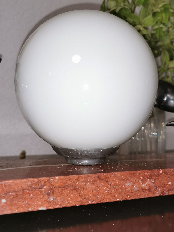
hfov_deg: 37.7
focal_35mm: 38
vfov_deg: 49.0
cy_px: 116
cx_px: 87
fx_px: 255
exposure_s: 1/50
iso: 200
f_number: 1.8
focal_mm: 5.58
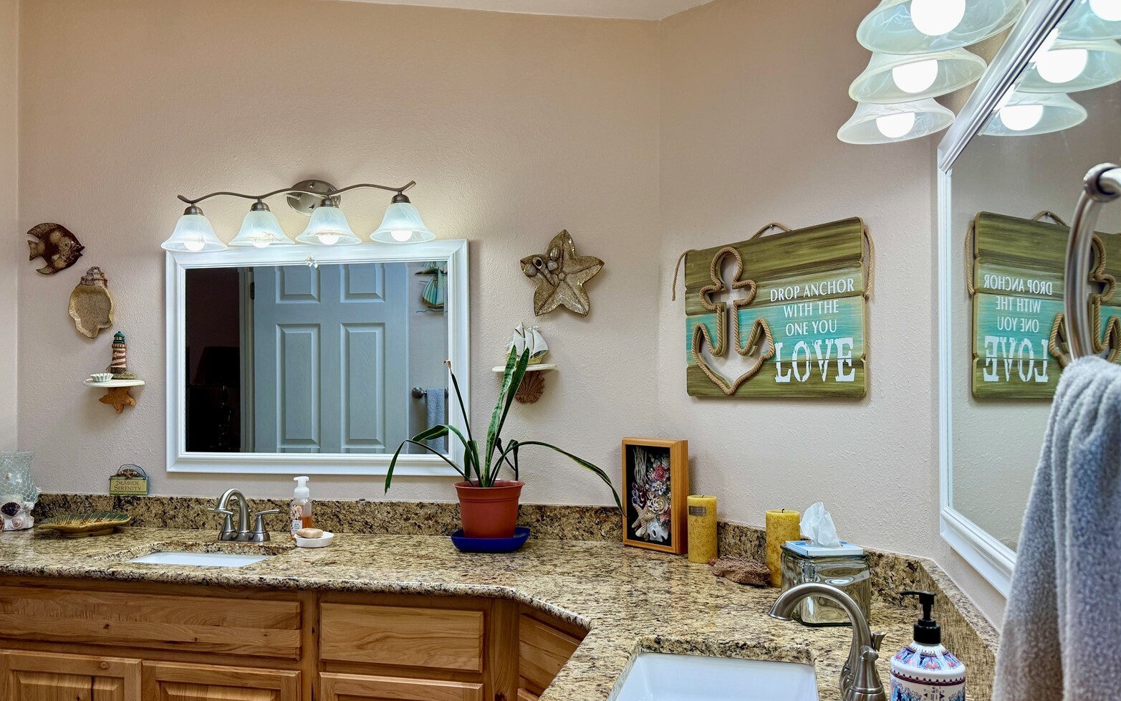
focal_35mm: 26
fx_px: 794
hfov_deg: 70.4
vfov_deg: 47.6
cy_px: 372
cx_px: 556
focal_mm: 6.76
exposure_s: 1/421
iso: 100
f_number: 1.78
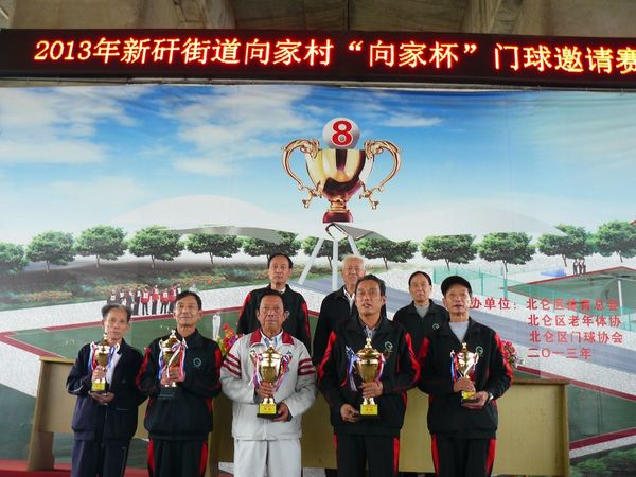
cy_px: 238
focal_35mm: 36
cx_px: 318
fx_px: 661
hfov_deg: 51.4
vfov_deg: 39.7
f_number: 2.8
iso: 100
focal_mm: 6
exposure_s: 1/5
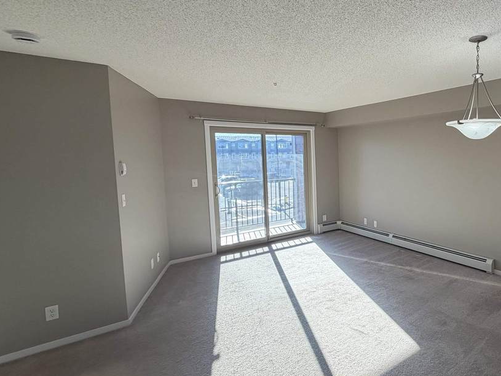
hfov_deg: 70.5
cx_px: 384
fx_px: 318
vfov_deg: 61.0
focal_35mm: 22
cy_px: 177
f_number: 2.2
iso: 50
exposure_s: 1/233
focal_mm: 2.22
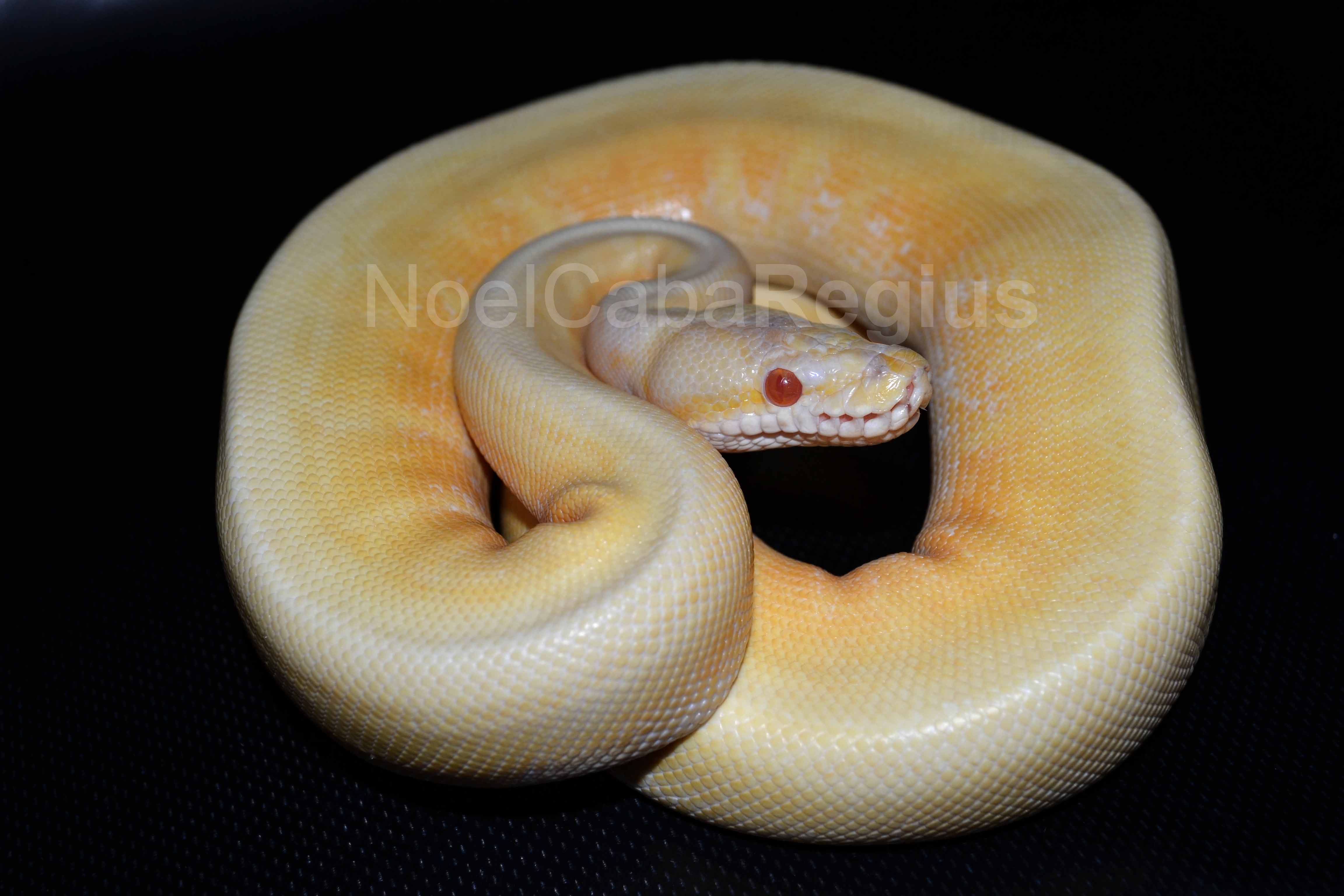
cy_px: 448
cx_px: 672
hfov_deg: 41.1
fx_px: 1792
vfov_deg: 28.1
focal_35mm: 48
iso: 100
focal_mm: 32
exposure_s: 1/60
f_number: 8
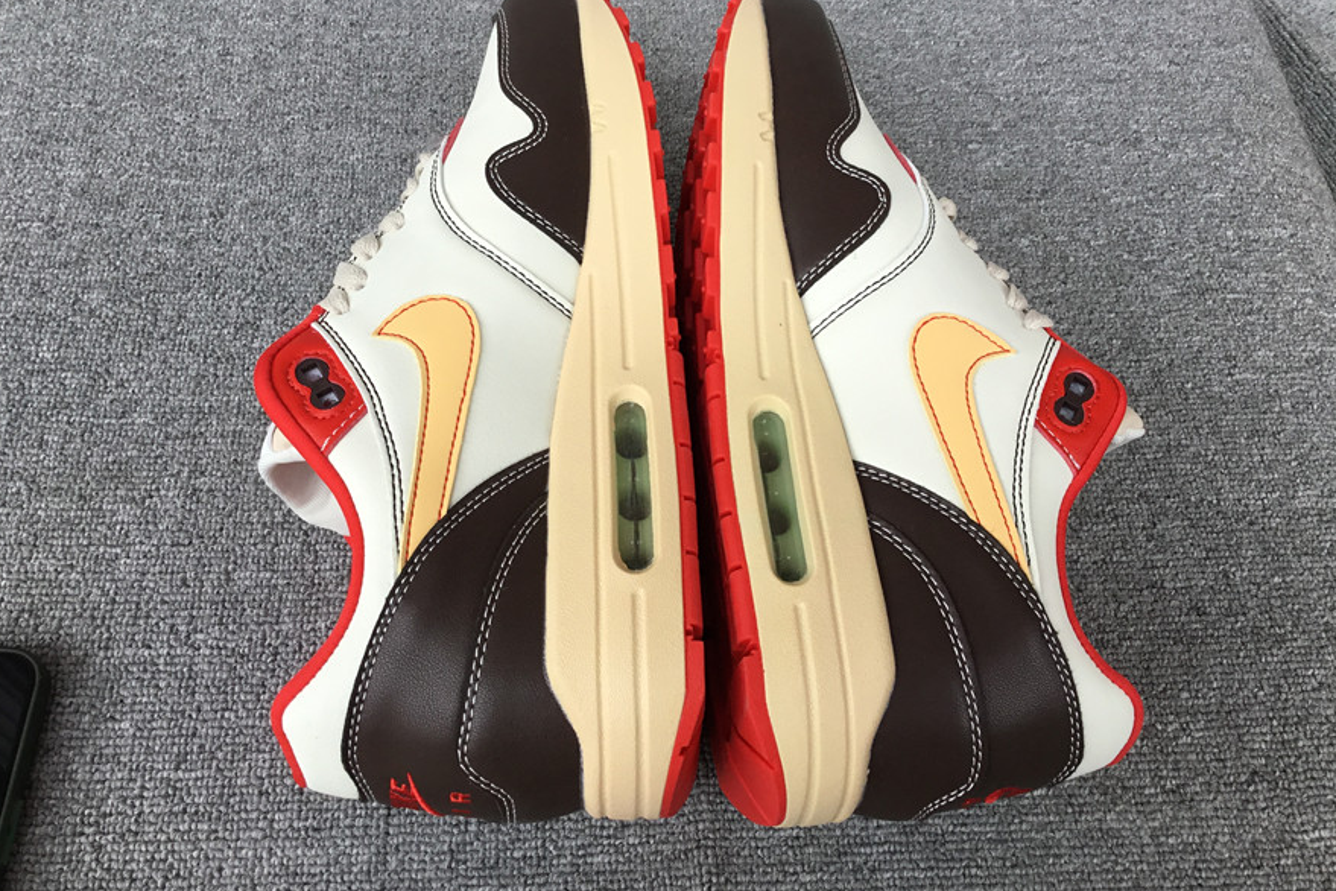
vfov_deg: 39.9
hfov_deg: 57.2
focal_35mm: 33
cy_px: 388
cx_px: 661
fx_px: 1225
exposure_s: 1/120
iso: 40
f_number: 2.4
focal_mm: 3.3
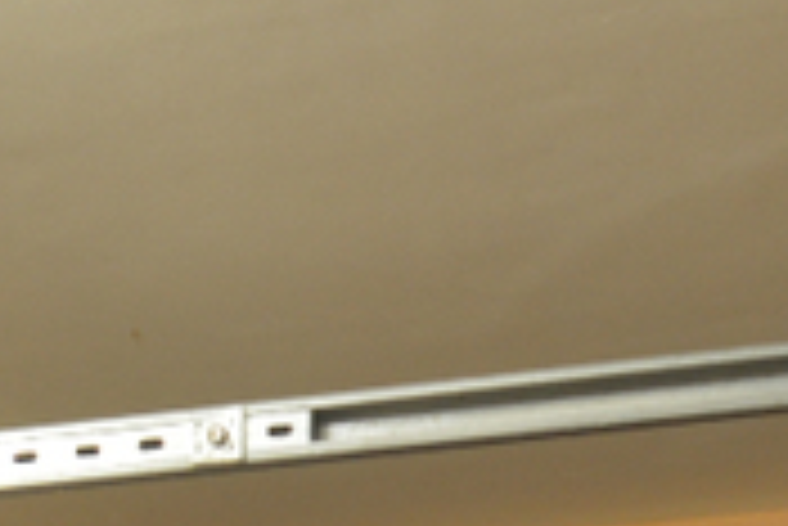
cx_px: -205
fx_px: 3045
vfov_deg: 8.2
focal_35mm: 139
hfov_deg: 14.2
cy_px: 1632
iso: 100
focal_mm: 12
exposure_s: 6
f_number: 9
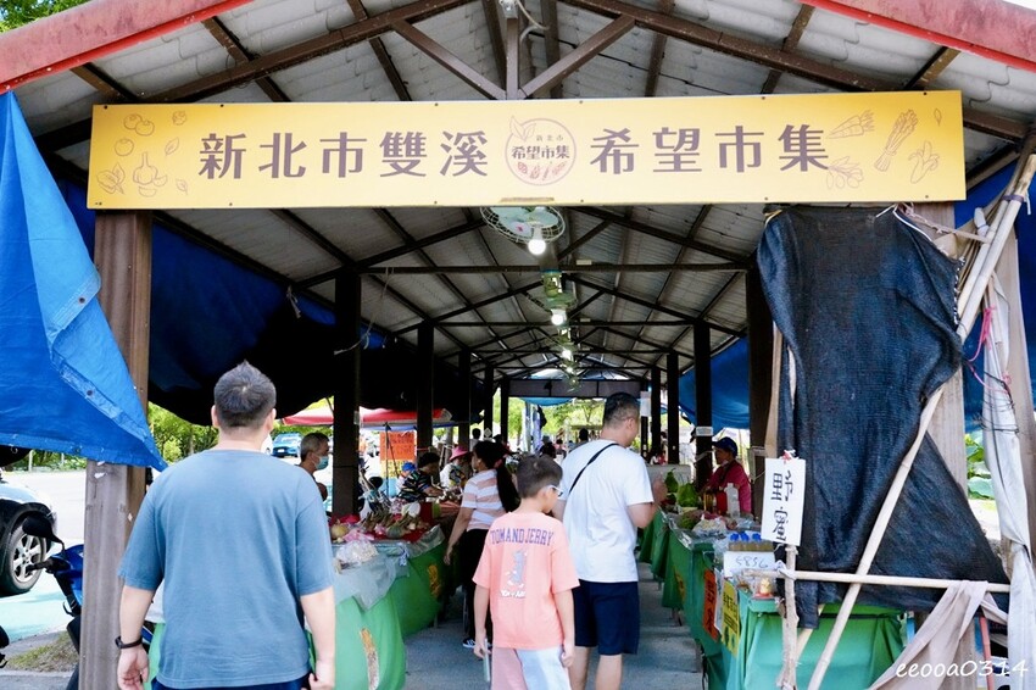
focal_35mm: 34
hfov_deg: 55.8
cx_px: 518
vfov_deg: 38.9
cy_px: 345
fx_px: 978
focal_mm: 34
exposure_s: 1/1600
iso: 6400
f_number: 8
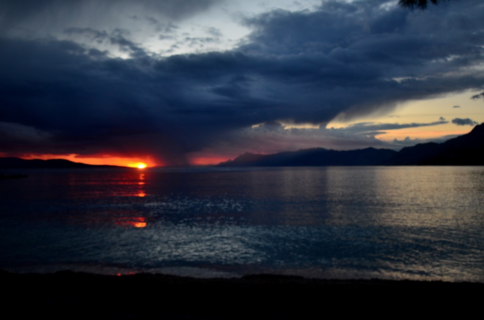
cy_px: 160
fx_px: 483
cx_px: 242
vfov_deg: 36.7
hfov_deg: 53.2
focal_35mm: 36
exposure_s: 1/320
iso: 450
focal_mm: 24
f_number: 4
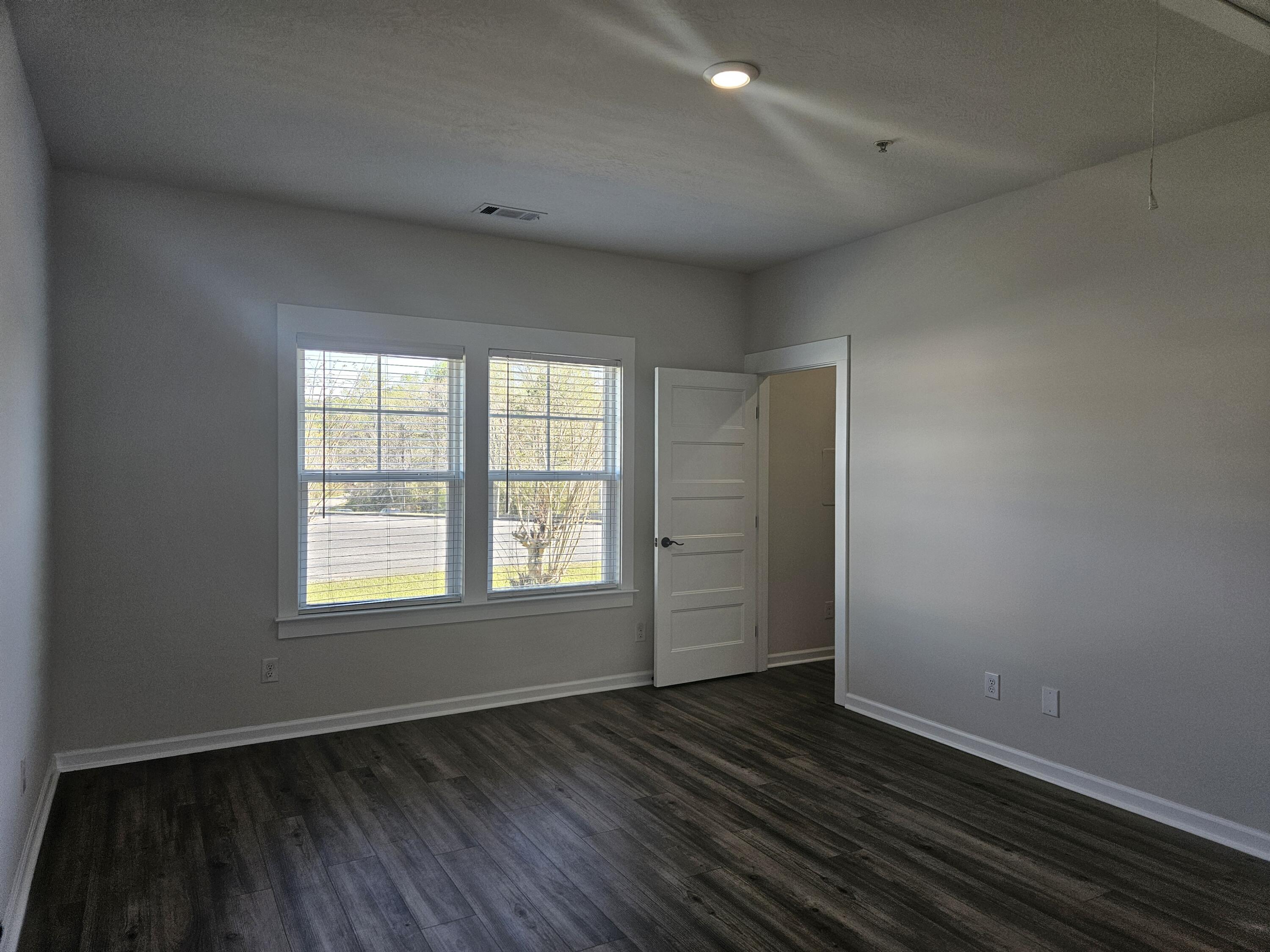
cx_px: 635
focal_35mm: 23
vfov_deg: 58.9
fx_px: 844
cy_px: 476
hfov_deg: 73.9
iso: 80
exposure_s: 1/120
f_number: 1.8
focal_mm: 5.4
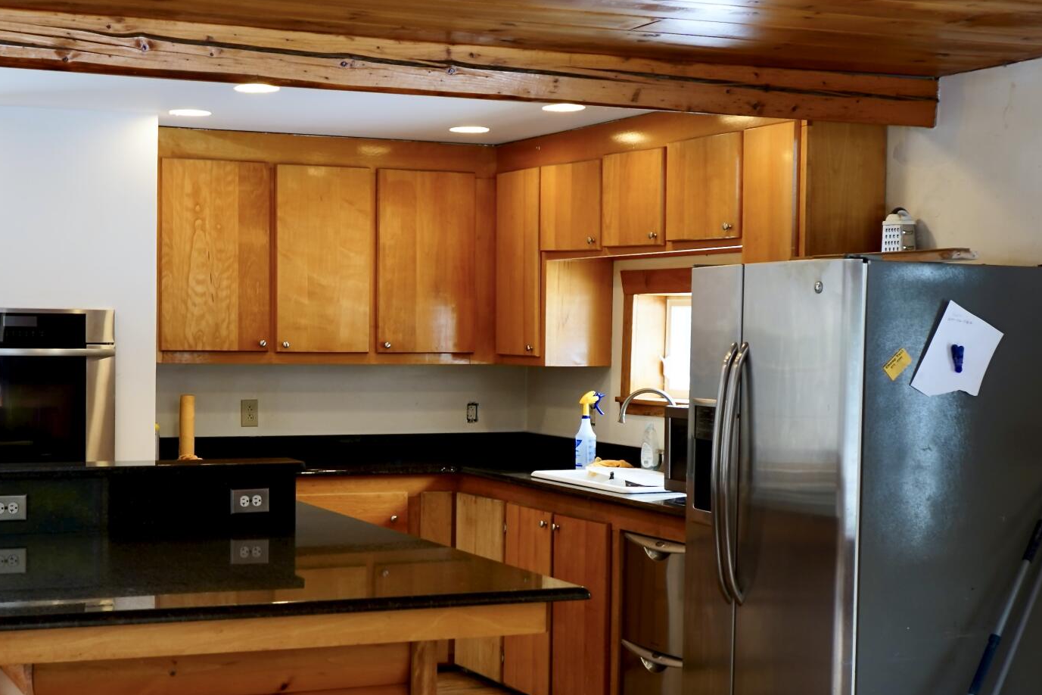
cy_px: 415
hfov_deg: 32.9
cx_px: 472
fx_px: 1765
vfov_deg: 22.2
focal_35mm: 61
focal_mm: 28
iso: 250
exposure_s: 1/60
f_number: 4
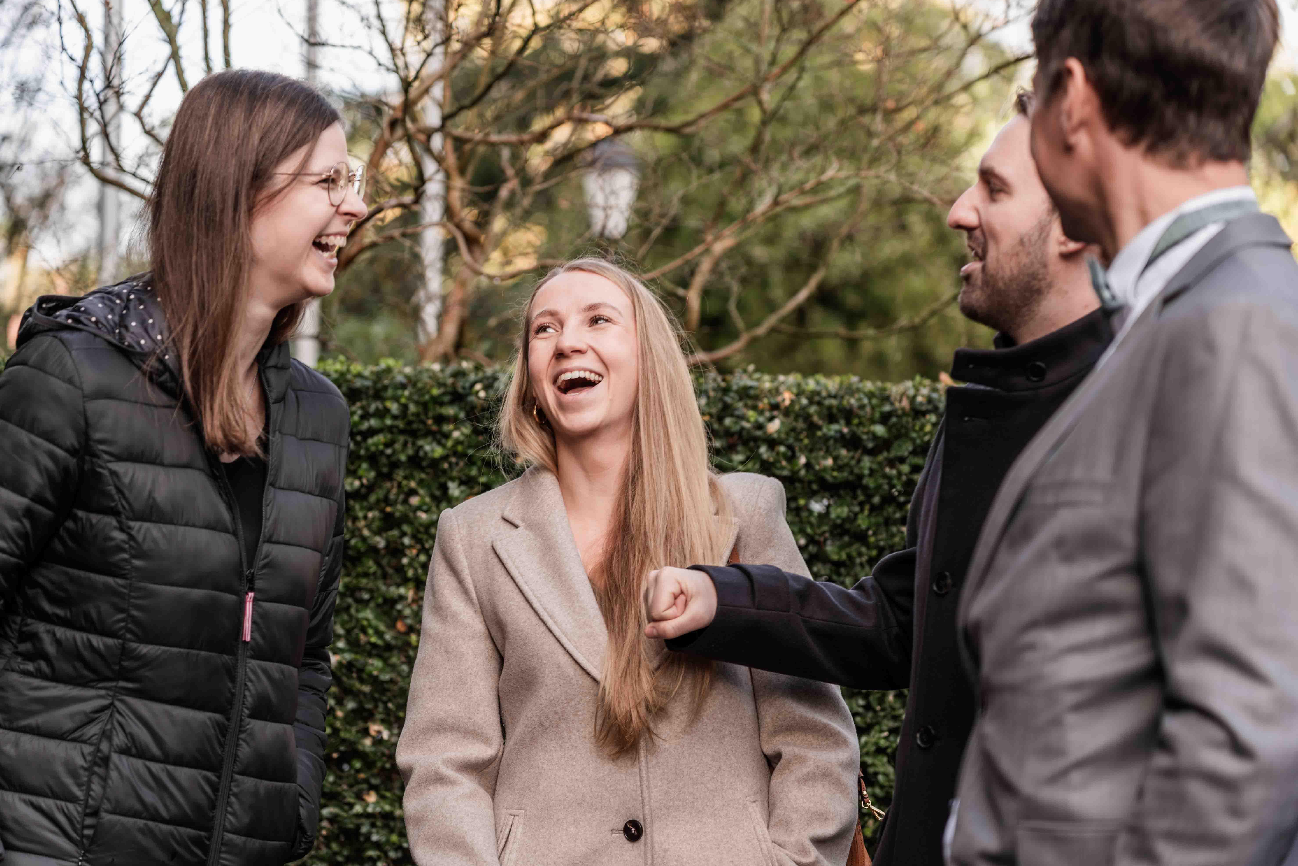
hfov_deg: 26.7
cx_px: 644
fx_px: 2740
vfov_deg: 17.9
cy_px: 432
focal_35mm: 76
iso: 100
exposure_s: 1/200
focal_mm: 75
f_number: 2.8
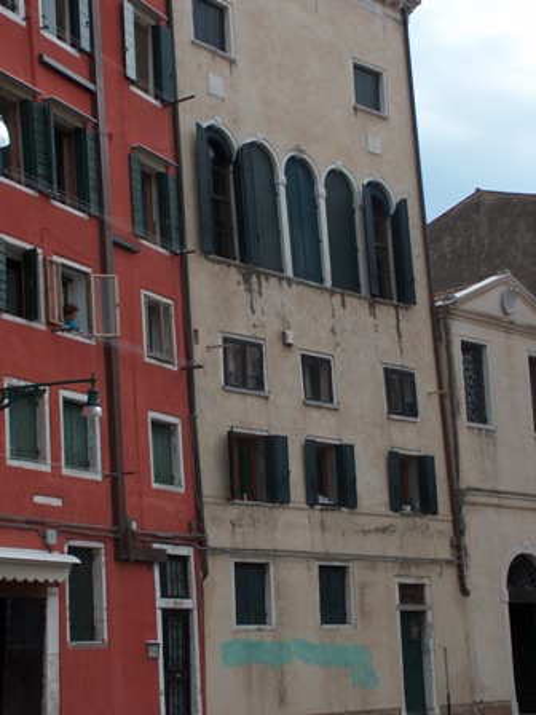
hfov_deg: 20.4
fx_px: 1486
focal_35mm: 72
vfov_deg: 27.0
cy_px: 358
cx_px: 268
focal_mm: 14.73
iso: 100
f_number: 6.9
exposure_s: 1/281
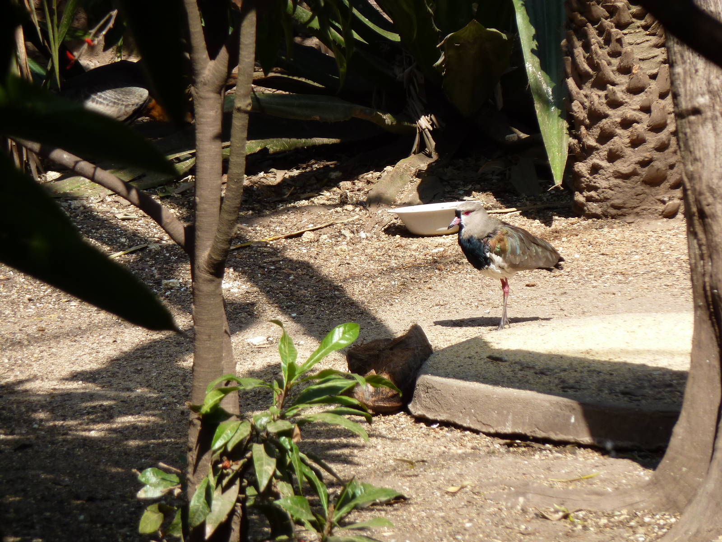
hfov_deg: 6.6
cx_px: 361
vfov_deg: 5.0
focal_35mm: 300
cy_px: 271
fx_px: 6257
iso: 80
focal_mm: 49.2
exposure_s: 1/160
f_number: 4.9
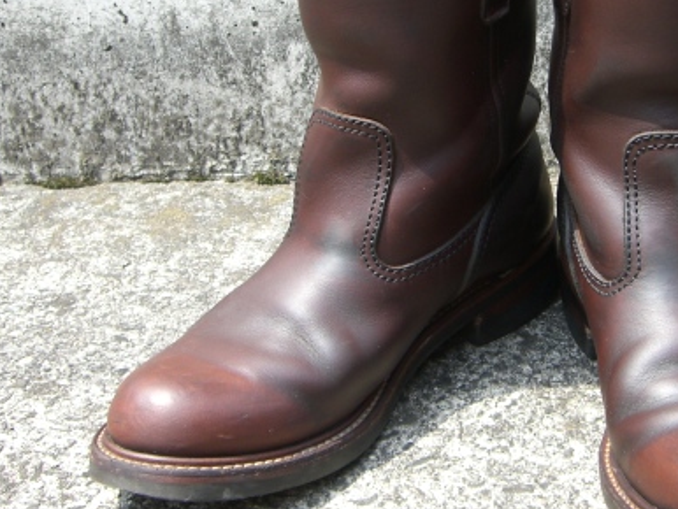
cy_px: 212
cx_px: 518
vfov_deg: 23.3
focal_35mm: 63
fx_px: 1235
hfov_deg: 30.1
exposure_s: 1/200
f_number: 2.7
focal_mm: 6.2
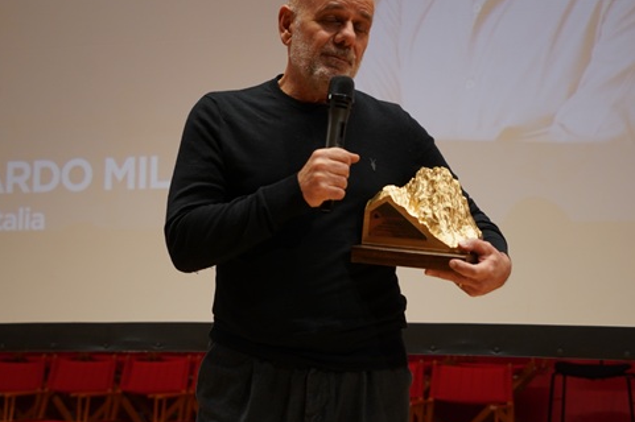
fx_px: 1287
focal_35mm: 73
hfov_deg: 27.7
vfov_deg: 18.6
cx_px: 352
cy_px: 152
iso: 640
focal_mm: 54
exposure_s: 1/125
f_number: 4
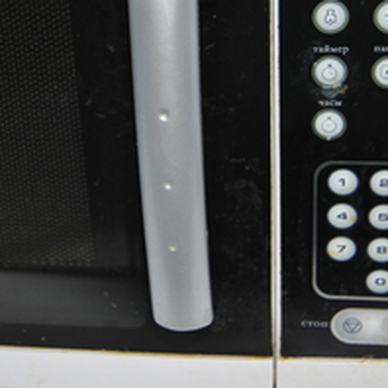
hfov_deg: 21.3
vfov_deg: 21.3
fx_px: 1027
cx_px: 135
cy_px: 117
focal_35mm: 81
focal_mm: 28
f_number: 4
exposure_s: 1/60
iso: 200
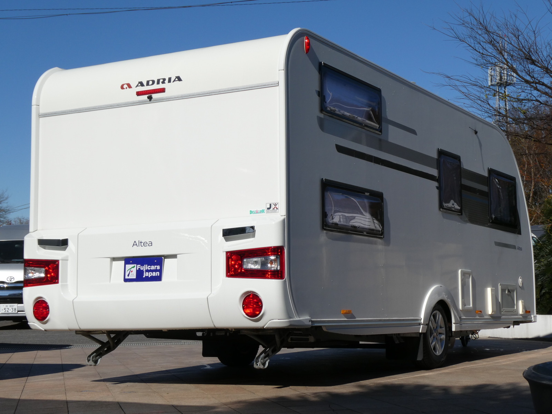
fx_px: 973
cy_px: 207
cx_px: 276
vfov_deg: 24.0
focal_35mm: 61
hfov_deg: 31.7
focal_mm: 10.9
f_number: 5.6
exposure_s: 1/800
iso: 80
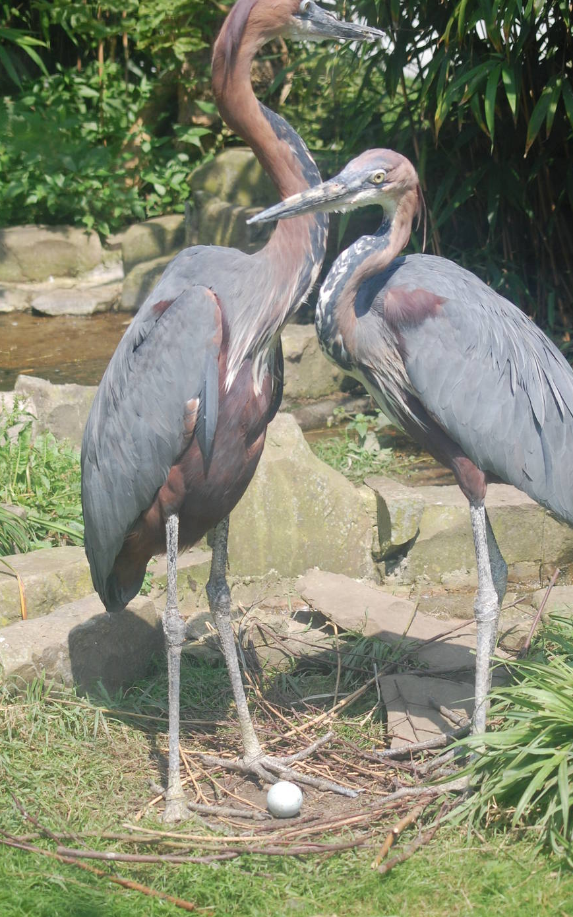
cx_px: 316
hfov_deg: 12.0
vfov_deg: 19.1
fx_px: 2723
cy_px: 464
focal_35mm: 109
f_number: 5.6
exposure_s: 1/500
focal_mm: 62
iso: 400
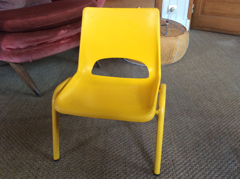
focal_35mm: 32
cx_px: 120
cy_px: 90
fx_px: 222
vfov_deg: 44.1
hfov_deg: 56.9
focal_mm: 3.3
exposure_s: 1/25
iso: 160
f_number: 2.4
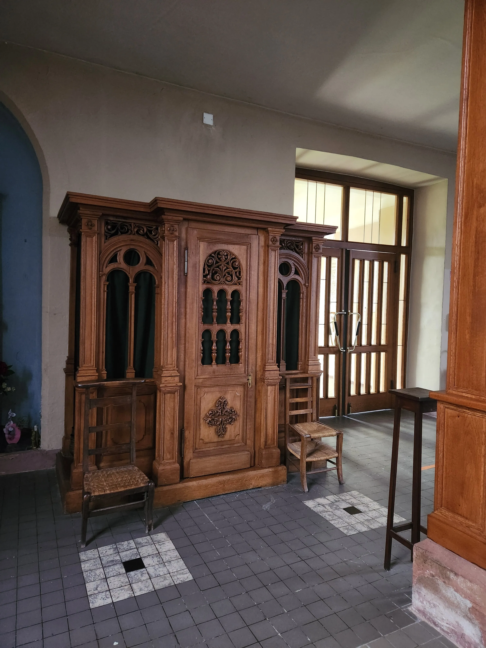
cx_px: 243
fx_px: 431
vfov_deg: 73.9
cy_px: 324
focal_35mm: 23
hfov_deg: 58.9
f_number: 1.8
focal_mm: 5.4
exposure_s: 1/24
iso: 800
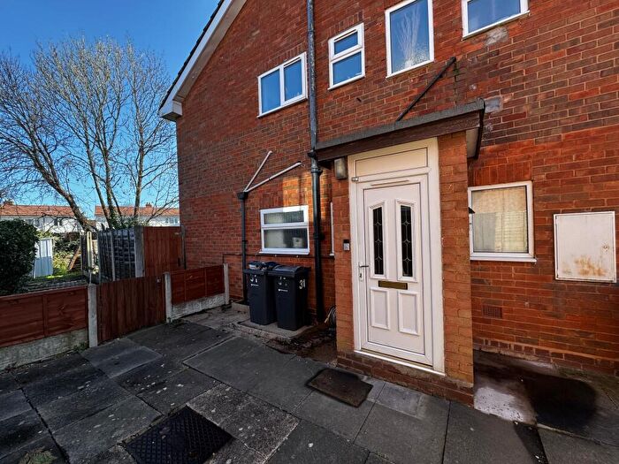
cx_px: 310
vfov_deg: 85.7
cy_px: 232
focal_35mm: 14
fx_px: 250
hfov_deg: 102.1
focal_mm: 2.22
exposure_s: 1/272
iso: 40
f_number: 2.2
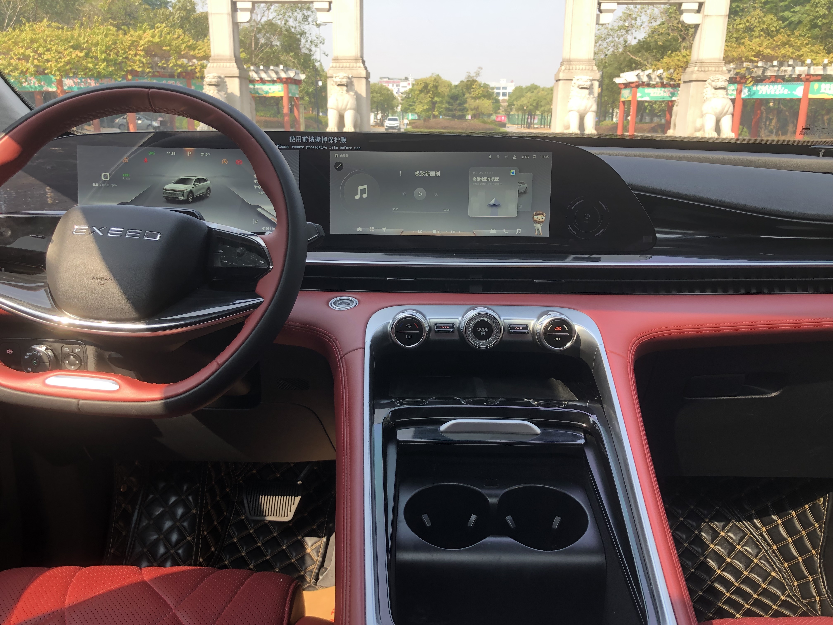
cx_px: 416
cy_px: 312
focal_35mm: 28
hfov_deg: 63.4
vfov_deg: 49.7
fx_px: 674
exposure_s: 1/120
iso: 32
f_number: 1.8
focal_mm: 3.99
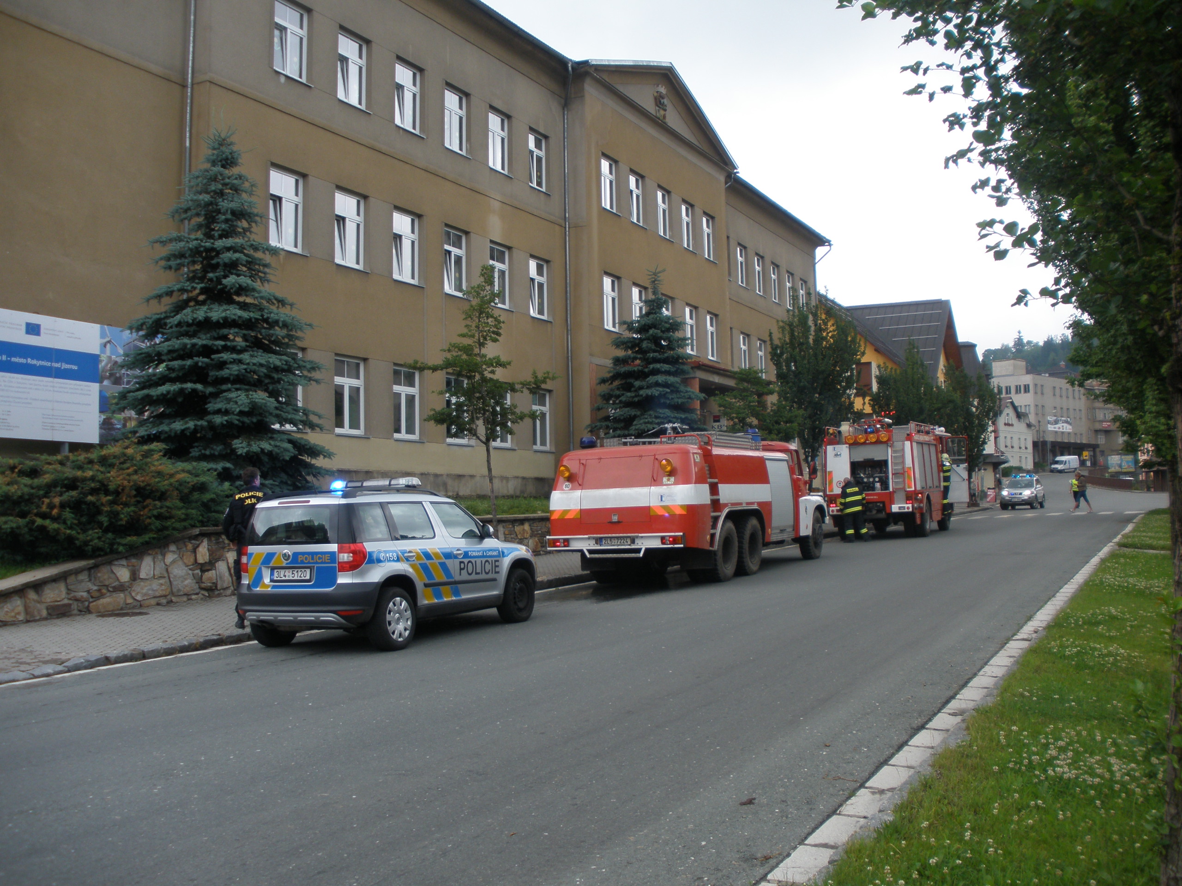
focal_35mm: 36
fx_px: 1229
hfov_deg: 51.4
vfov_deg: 39.7
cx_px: 591
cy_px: 443
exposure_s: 1/100
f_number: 3.5
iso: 80
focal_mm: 6.3
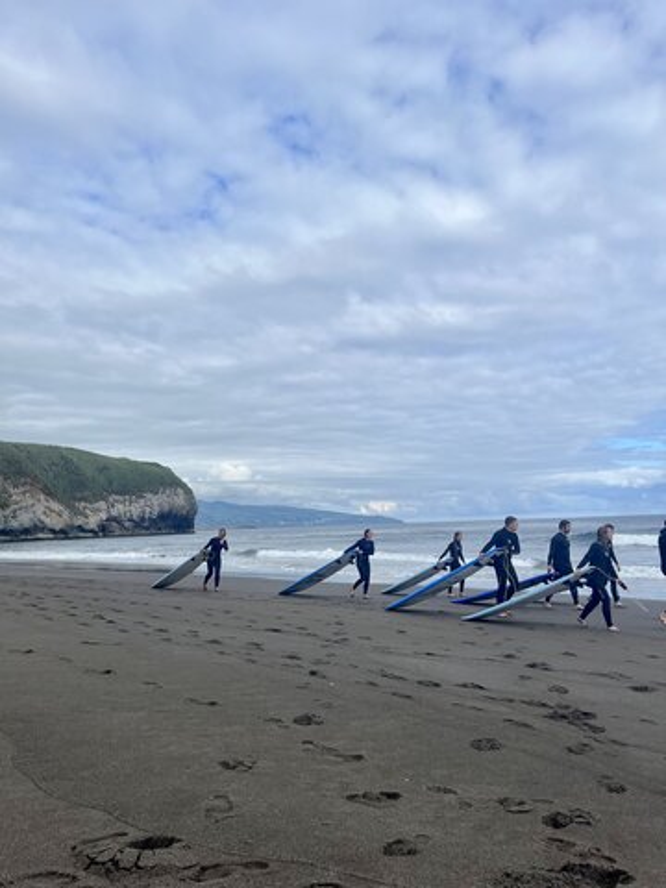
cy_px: 444
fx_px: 667
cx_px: 333
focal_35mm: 26
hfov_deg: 53.1
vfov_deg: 67.3
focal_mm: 5.1
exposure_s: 1/4484
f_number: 1.6
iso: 50
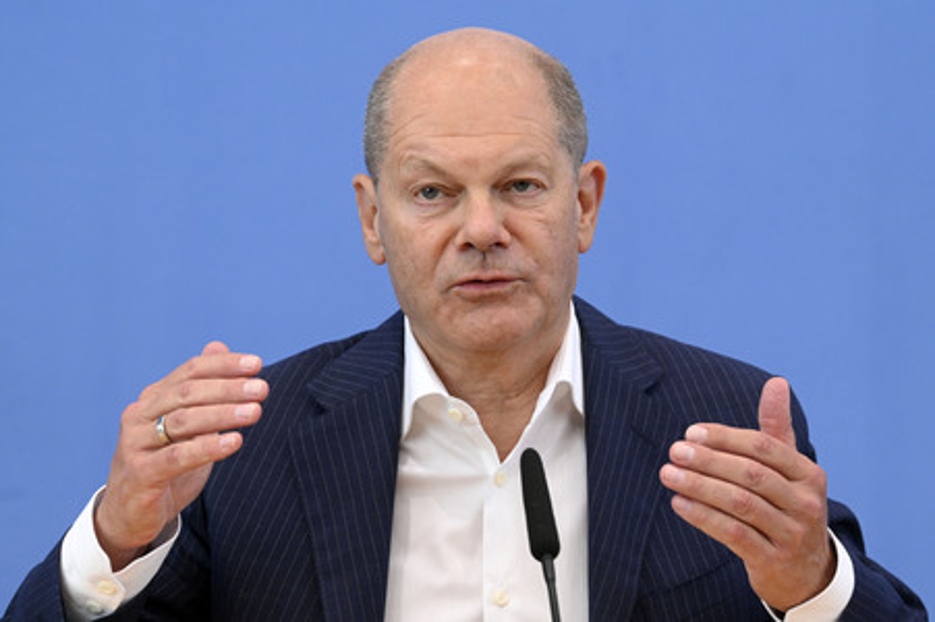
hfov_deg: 15.2
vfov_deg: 10.1
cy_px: 311
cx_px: 468
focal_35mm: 135
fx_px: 3504
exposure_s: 1/800
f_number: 6.3
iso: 4000
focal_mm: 135
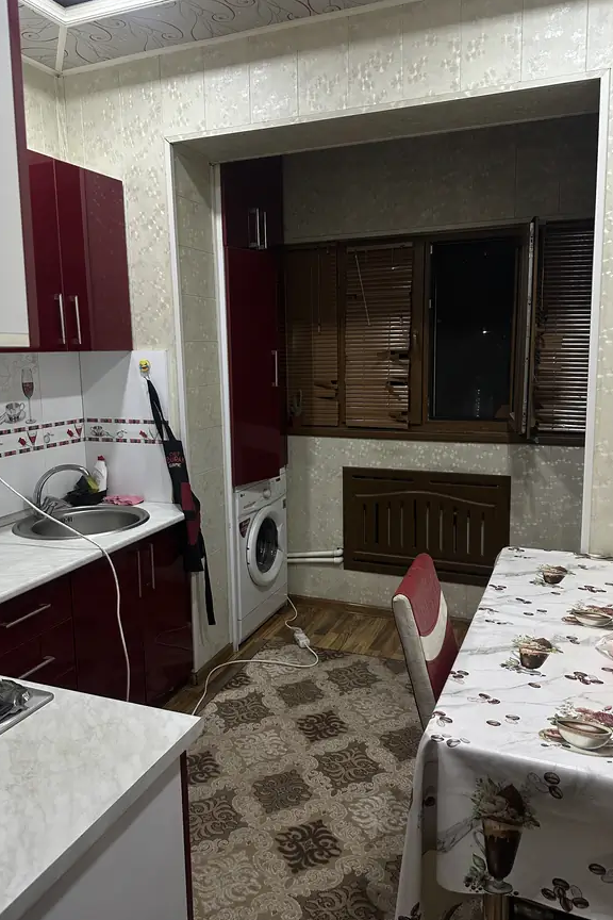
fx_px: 664
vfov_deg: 69.4
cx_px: 303
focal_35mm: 26
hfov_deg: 49.6
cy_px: 444
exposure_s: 1/60
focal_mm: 6.86
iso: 250
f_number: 1.78
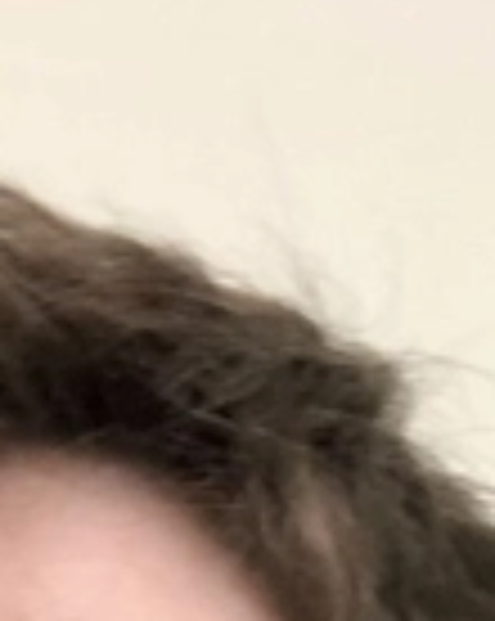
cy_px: 1640
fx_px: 3450
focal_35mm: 188
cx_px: 243
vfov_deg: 9.0
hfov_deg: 8.2
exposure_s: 1/60
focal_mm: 2.87
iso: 100
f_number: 2.2
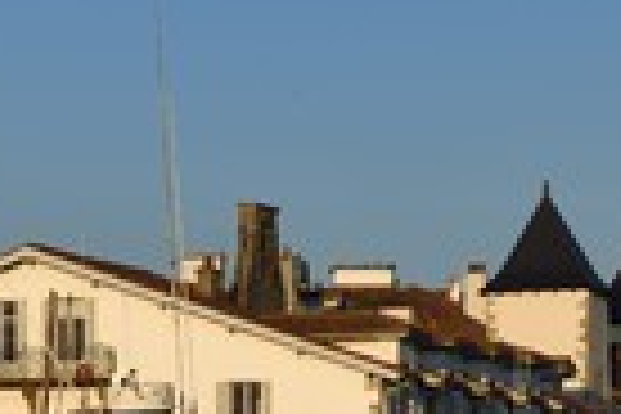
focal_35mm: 335
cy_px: 540
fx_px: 5778
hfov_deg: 6.1
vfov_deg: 4.1
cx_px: -130
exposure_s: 1/250
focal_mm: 110
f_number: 13
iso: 200
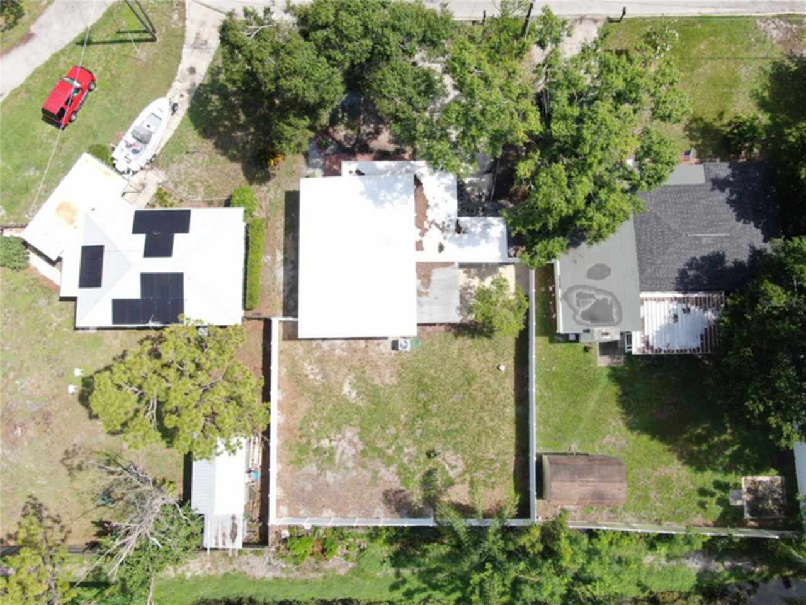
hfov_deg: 71.6
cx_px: 403
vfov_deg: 56.8
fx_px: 559
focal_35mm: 24
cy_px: 302
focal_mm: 4.39
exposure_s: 1/640
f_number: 2.8
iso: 100
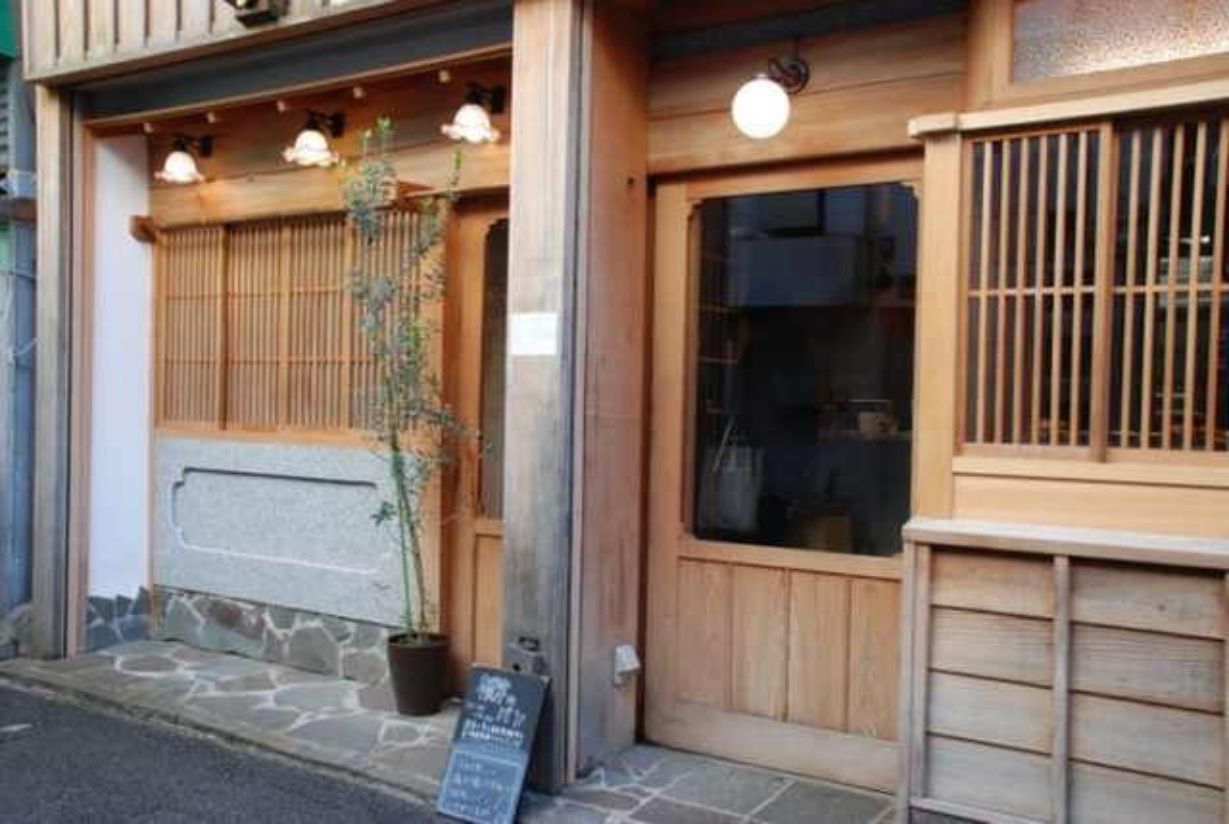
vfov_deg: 37.0
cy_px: 412
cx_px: 614
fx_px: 1231
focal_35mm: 36
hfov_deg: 53.1
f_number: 6.3
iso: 800
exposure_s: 1/160
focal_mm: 24
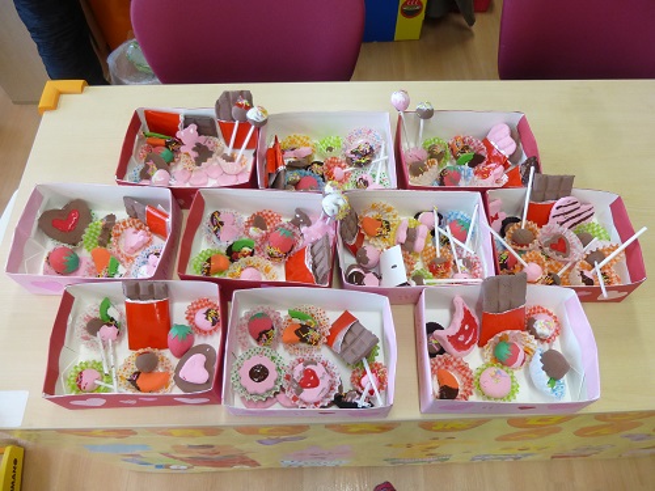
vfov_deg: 54.9
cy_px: 246
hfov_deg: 69.4
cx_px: 328
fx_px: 473
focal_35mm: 25
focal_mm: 4.5
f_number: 3.1
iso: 250
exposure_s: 1/60
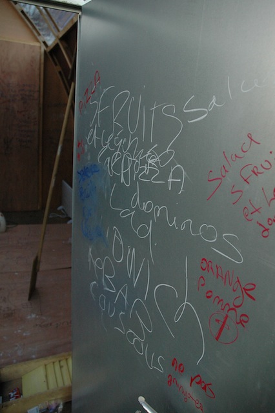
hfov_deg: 47.9
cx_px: 138
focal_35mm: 27
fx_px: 310
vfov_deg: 67.4
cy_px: 206
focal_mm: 18
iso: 800
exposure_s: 1/1000
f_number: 3.5
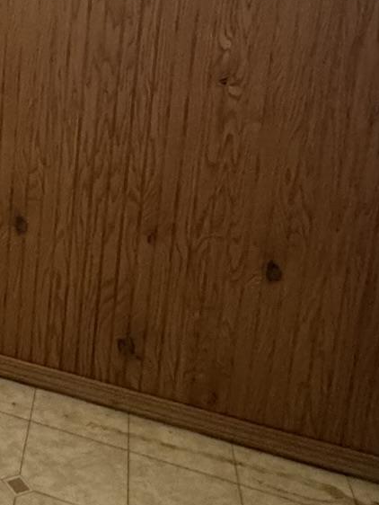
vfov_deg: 34.5
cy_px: 15
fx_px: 744
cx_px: -259
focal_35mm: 51
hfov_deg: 21.4
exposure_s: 1/60
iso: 400
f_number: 2.2
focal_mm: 2.22
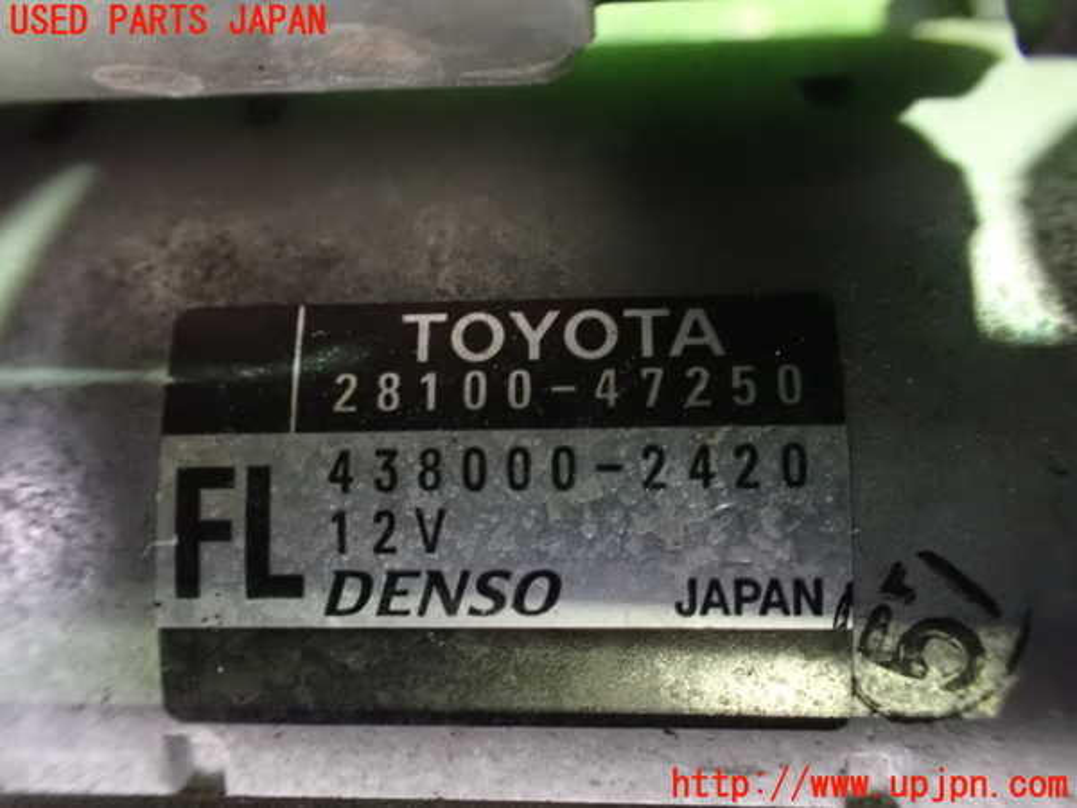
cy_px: 404
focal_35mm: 30
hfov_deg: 60.0
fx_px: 933
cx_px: 538
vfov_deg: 46.8
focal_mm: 5.4
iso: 1600
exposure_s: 1/15
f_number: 2.3
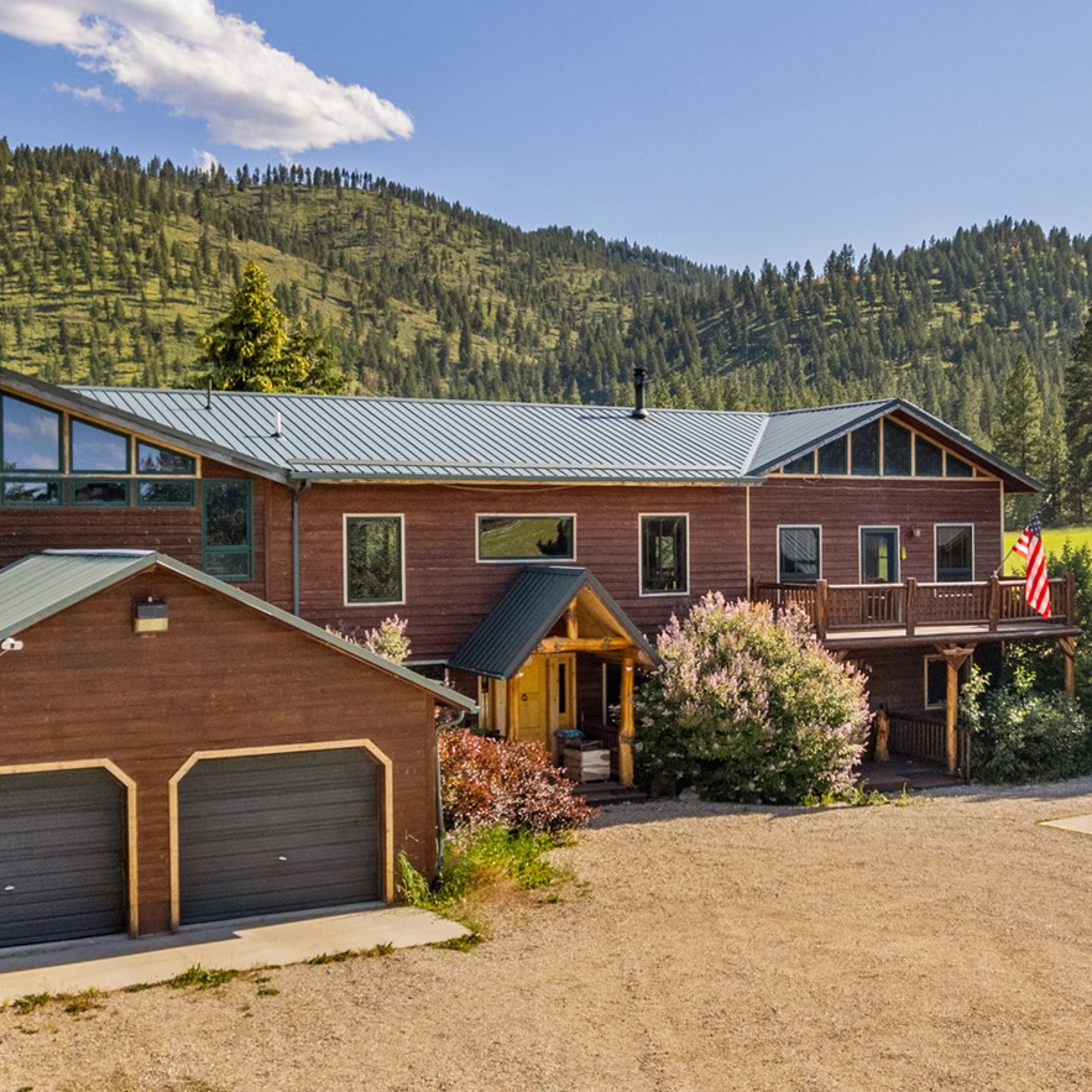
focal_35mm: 46
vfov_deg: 36.8
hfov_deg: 36.1
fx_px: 1642
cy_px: 540
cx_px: 802
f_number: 2.8
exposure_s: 1/160
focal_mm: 8.38
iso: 100
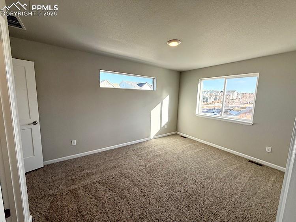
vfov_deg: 85.7
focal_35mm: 14
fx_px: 120
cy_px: 111
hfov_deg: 102.0
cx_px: 148
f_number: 2.2
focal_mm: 2.22
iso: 64
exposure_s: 1/321
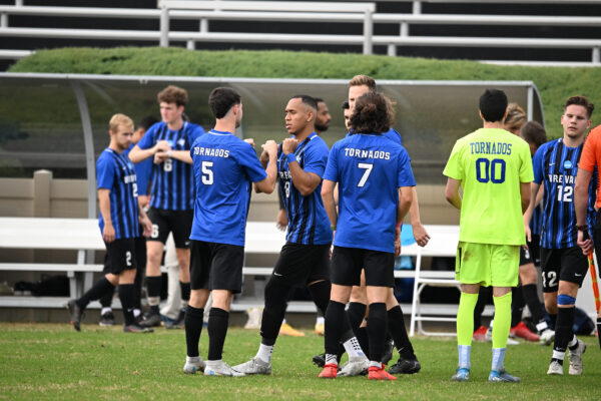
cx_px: 300
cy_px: 200
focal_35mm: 600
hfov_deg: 3.4
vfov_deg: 2.3
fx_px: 10016
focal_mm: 600
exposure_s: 1/2000
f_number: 6.3
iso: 2000
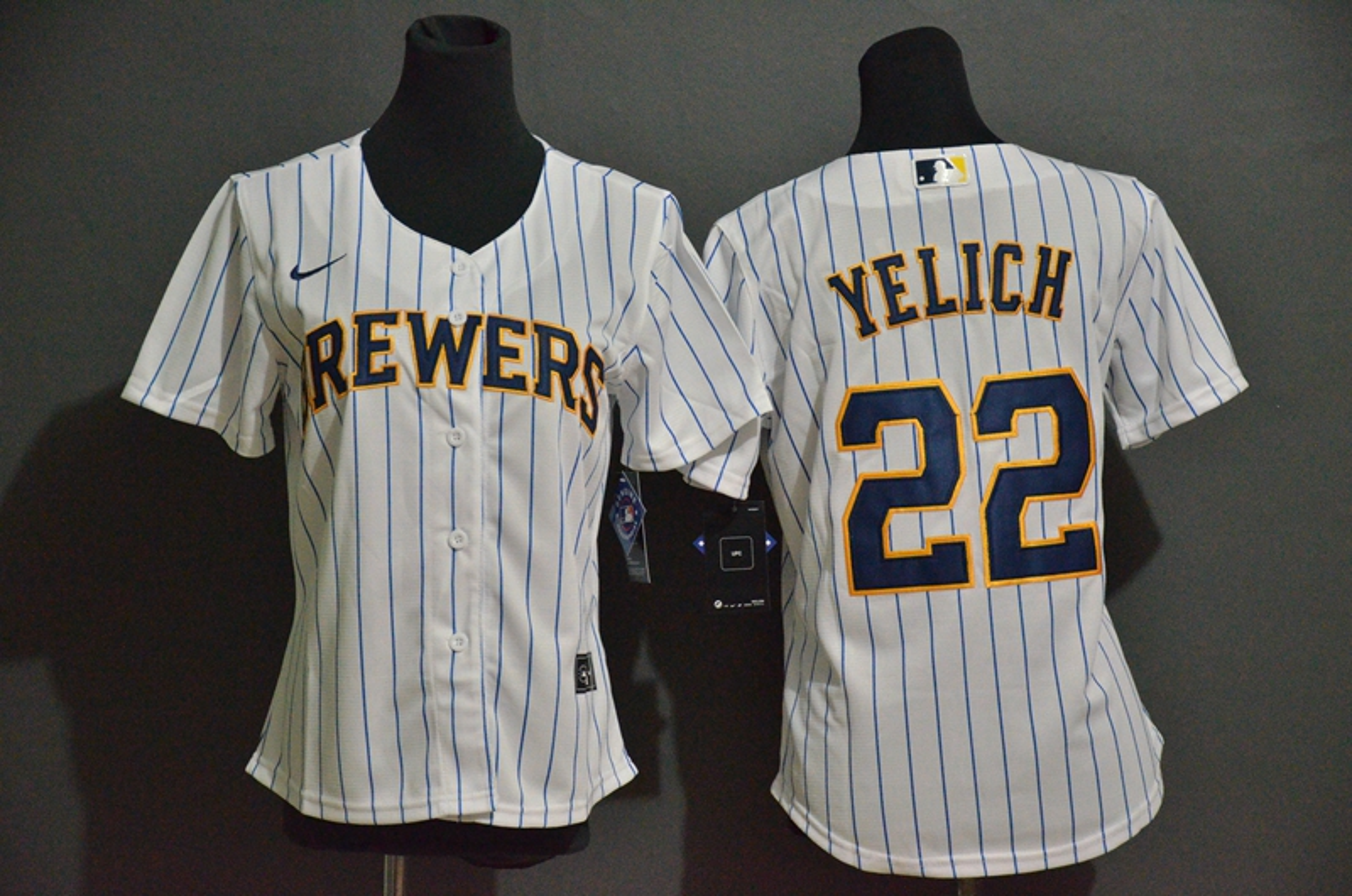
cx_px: 676
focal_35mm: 99
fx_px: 3711
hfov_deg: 20.7
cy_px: 448
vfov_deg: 13.8
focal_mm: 66
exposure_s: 1/60
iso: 4000
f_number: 5
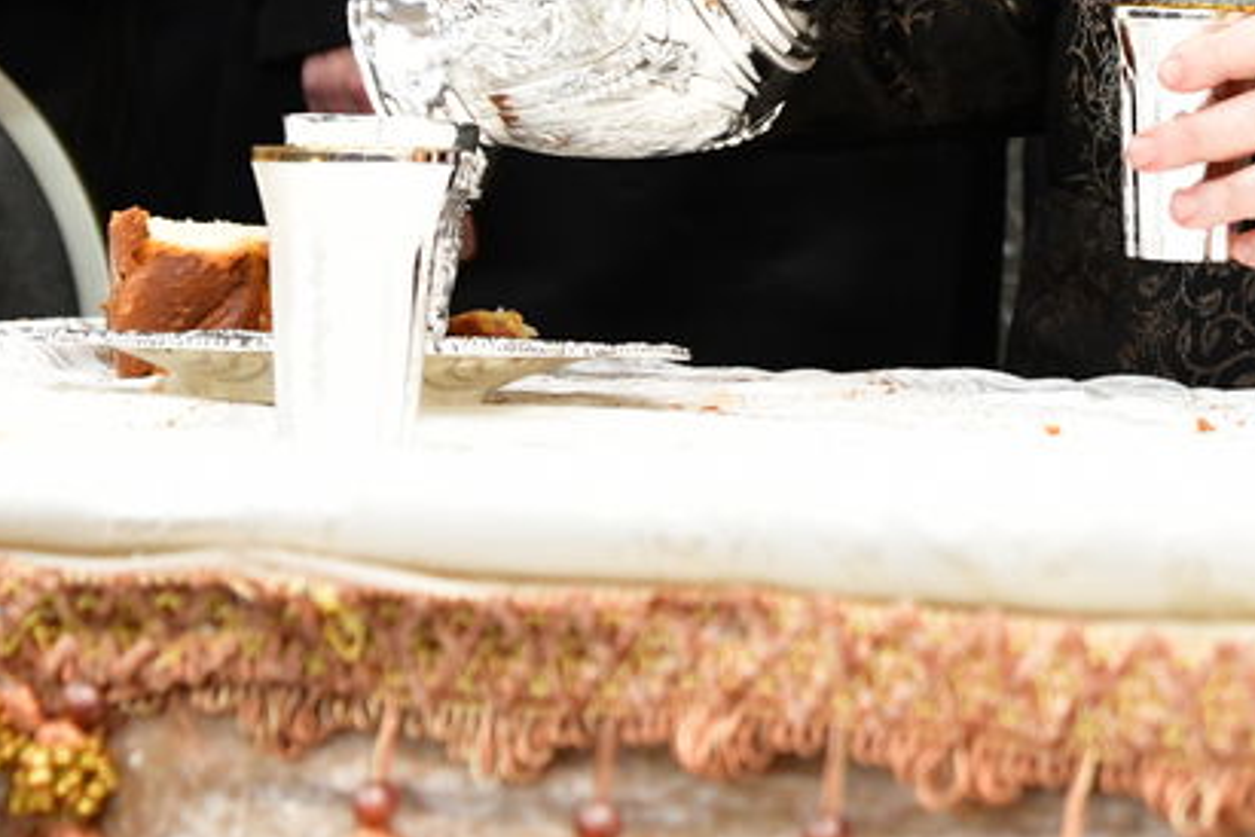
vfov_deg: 7.6
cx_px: 1243
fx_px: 6170
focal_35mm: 177
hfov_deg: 11.5
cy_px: -368
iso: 2000
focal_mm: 52
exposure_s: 1/100
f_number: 5.6
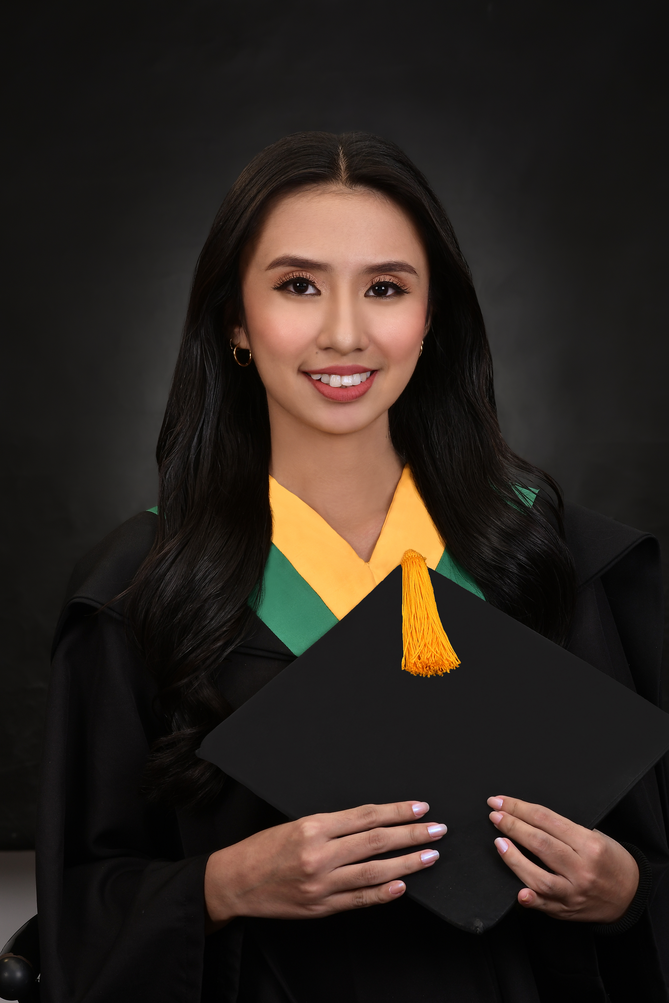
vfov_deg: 16.1
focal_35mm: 127
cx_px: 334
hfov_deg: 10.8
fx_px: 3540
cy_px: 502
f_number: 11
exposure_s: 1/125
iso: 160
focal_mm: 85
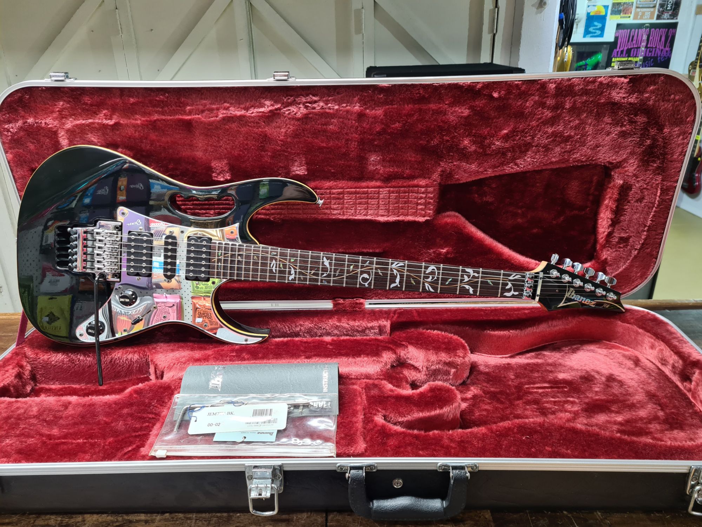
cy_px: 264
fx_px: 527
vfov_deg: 53.1
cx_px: 351
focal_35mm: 26
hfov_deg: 67.3
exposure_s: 1/50
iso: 250
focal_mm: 5.4
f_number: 1.8
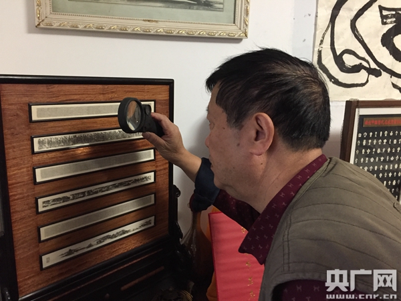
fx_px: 336
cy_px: 150
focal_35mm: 29
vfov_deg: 48.2
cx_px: 200
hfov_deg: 61.7
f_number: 2.2
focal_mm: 4.15
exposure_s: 1/20
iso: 250
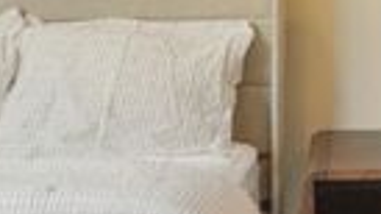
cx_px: 469
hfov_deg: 20.5
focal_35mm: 97
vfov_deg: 12.1
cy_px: -68
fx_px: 980
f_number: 2
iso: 100
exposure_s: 1/60
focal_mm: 12
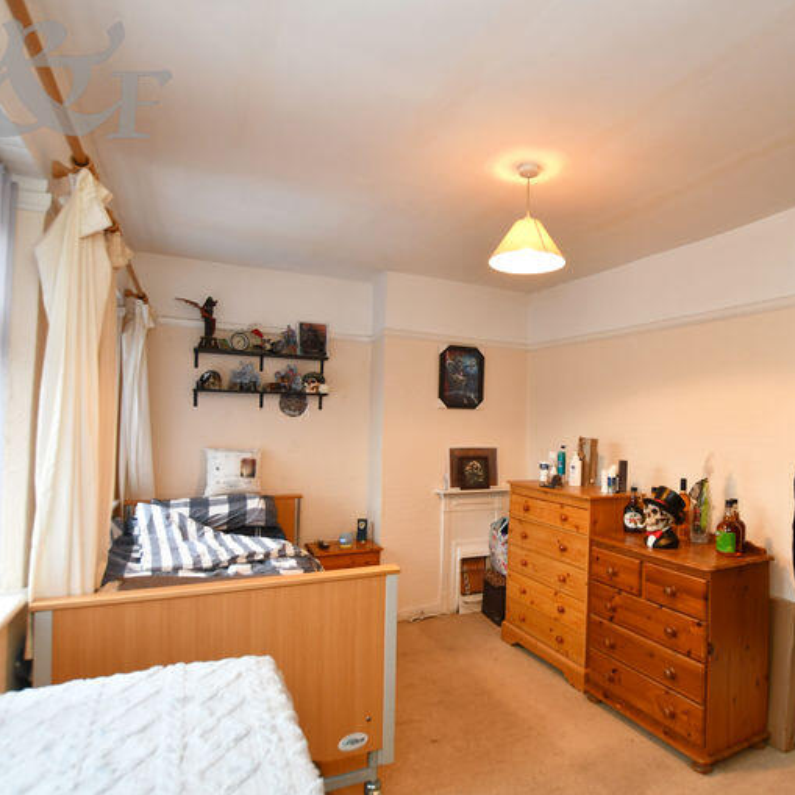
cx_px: 499
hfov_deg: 73.5
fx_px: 520
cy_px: 402
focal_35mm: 20
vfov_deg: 74.8
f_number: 4
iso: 450
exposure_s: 1/60
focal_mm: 10
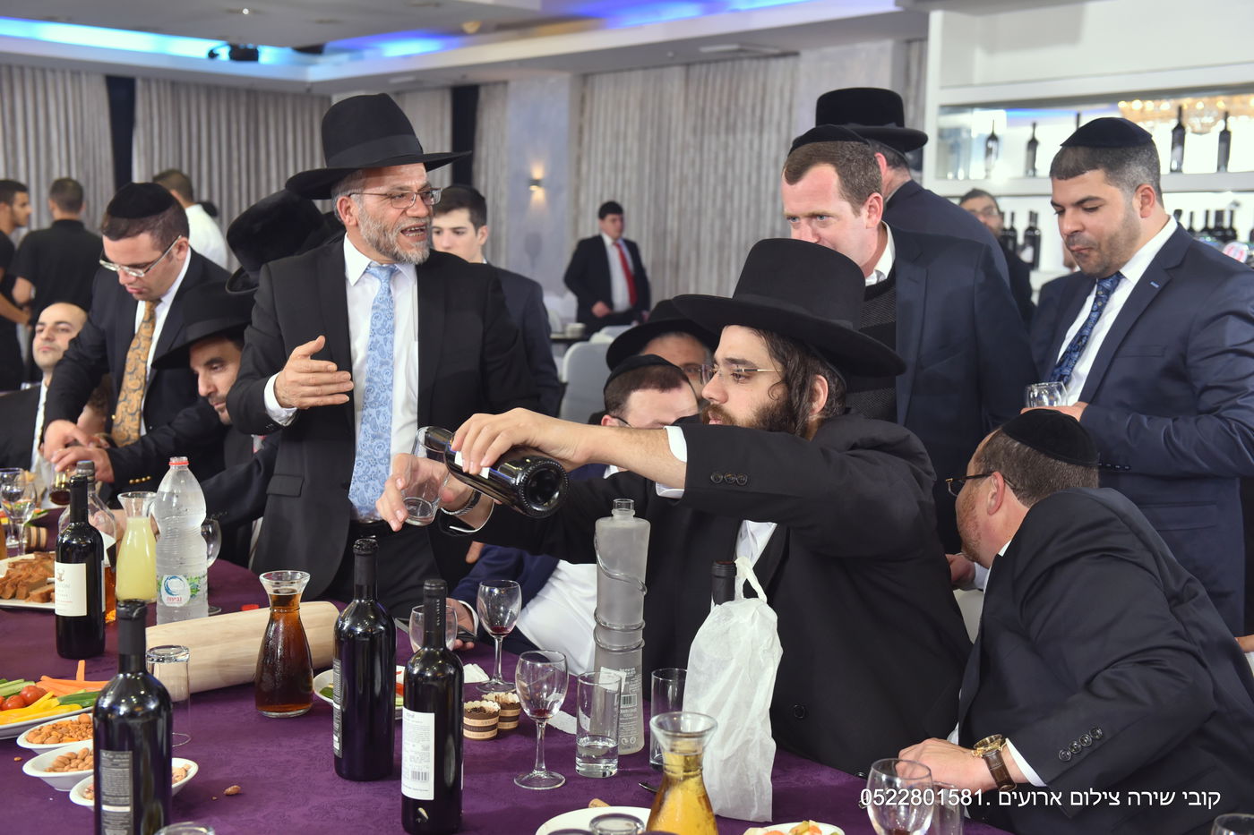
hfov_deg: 43.6
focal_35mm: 45
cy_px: 418
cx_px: 627
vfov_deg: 29.9
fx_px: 1567
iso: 800
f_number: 4
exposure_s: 1/125
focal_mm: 45
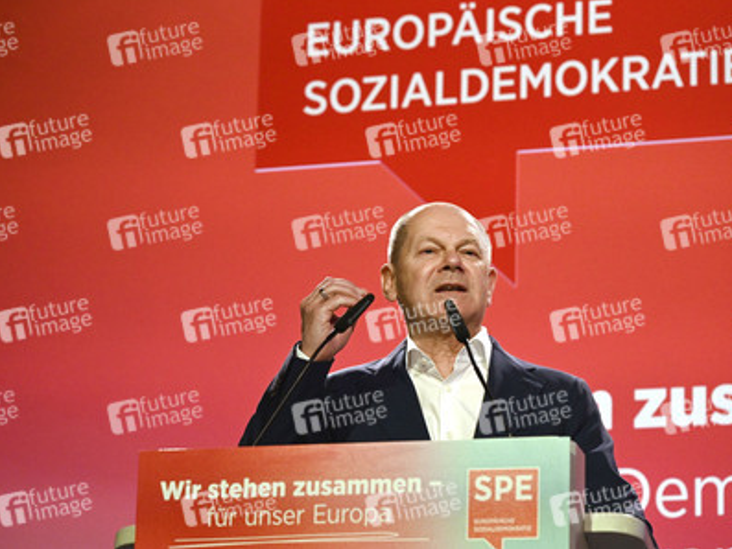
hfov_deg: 15.0
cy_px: 274
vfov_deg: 11.3
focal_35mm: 131
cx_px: 364
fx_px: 2771
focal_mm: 120
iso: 6400
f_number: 5.6
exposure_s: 1/320
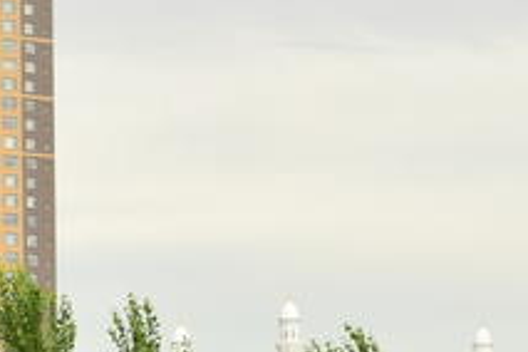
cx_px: -411
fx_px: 4943
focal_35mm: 337
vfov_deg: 4.1
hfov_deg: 6.0
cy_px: 397
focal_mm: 55
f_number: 9
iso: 250
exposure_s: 1/200
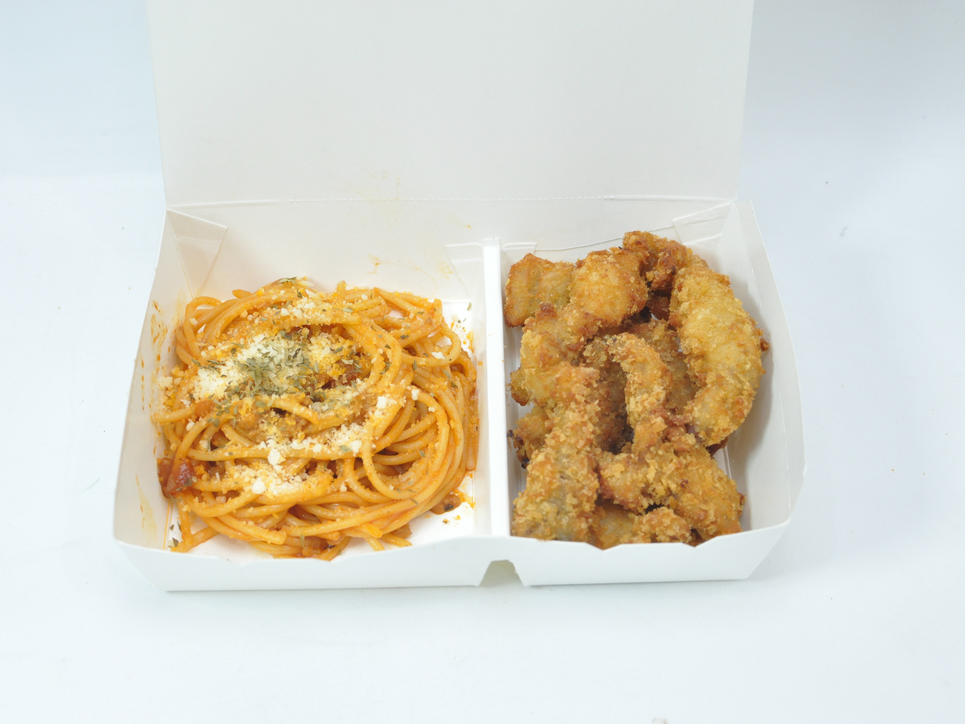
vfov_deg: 25.4
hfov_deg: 33.5
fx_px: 1604
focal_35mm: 58
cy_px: 361
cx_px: 463
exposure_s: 1/80
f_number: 6.3
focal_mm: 35
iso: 800
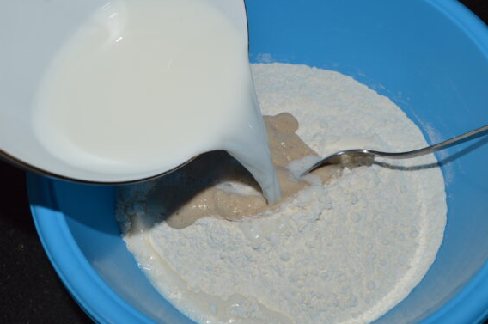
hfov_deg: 51.9
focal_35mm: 37
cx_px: 234
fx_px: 501
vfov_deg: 35.8
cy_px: 170
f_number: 8
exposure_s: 1/60
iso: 100
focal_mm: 20
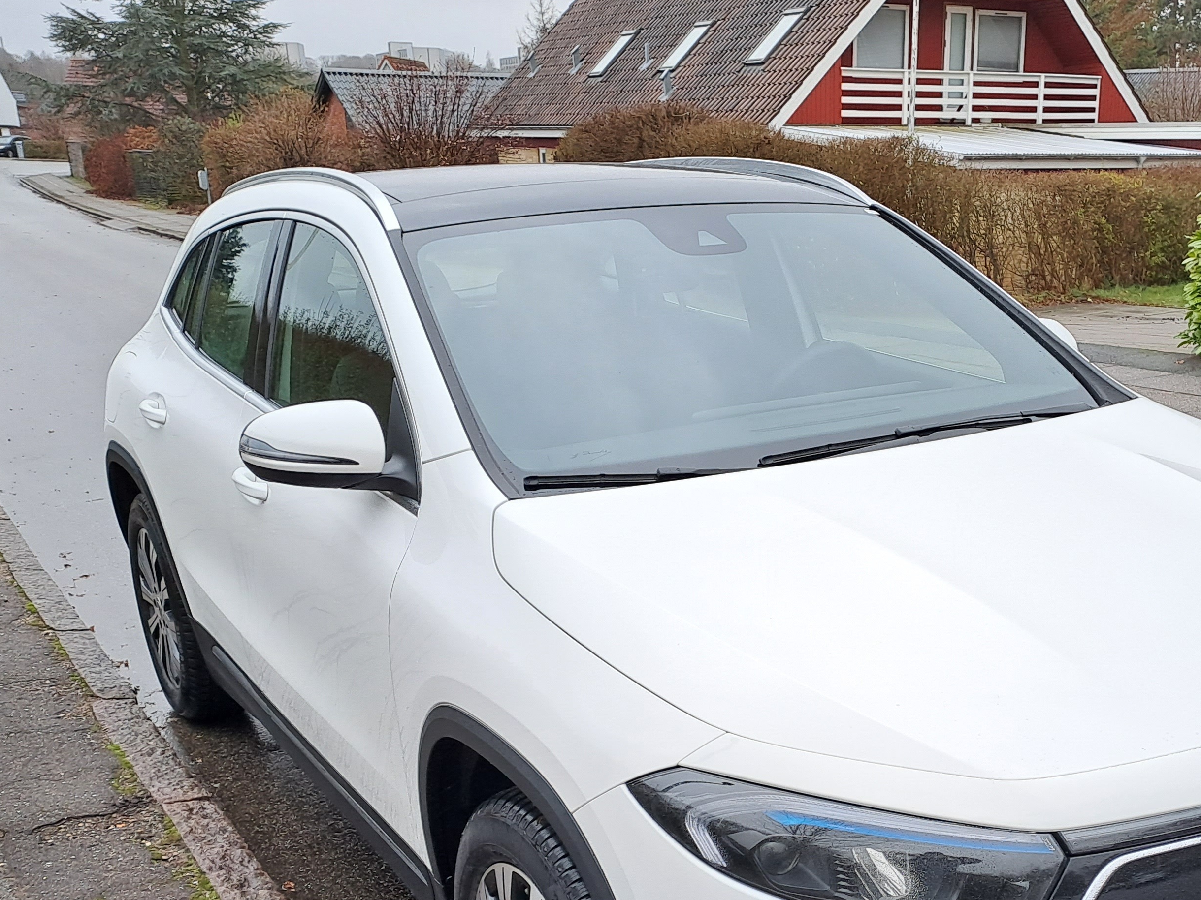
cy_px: 700
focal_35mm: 41
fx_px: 1422
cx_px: 801
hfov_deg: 45.1
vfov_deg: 34.2
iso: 32
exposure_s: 1/60
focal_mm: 4.65
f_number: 1.8
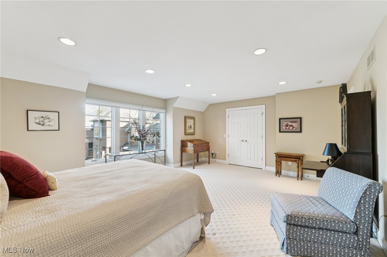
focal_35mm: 14
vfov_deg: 81.2
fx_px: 150
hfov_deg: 104.3
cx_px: 194
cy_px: 128
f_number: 5
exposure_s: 1/15
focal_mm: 14
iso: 160
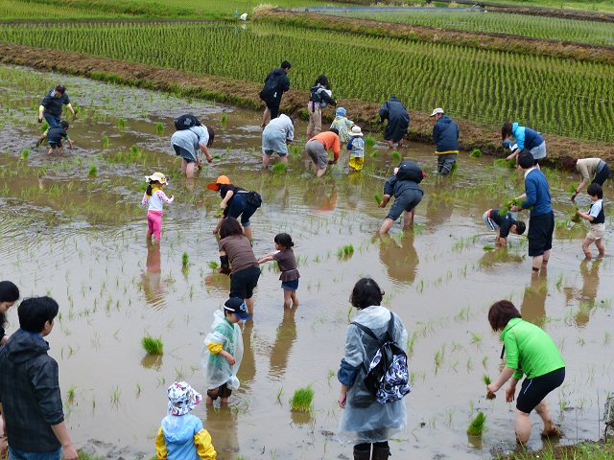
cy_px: 230
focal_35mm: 66
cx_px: 307
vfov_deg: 22.3
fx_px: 1171
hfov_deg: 29.4
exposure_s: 1/125
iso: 100
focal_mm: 11.9
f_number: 4
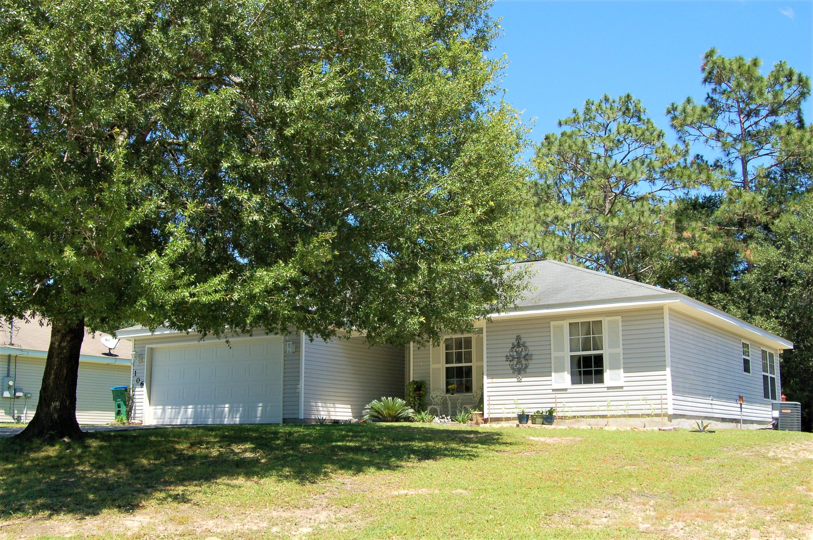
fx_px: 880
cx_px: 406
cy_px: 270
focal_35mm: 39
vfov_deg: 34.1
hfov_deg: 49.6
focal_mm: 26
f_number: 10
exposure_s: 1/250
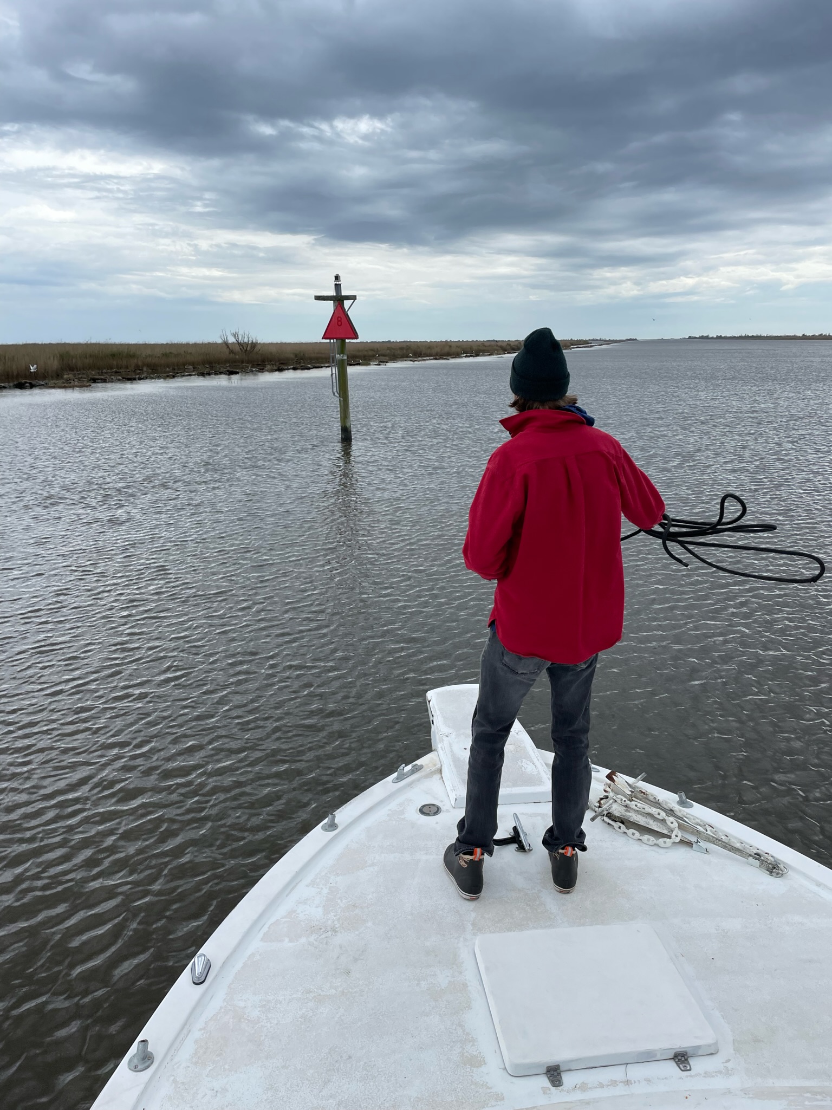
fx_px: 833
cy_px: 555
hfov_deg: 53.0
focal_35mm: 26
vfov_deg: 67.3
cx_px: 416
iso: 32
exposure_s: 1/1916
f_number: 1.6
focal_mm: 4.2
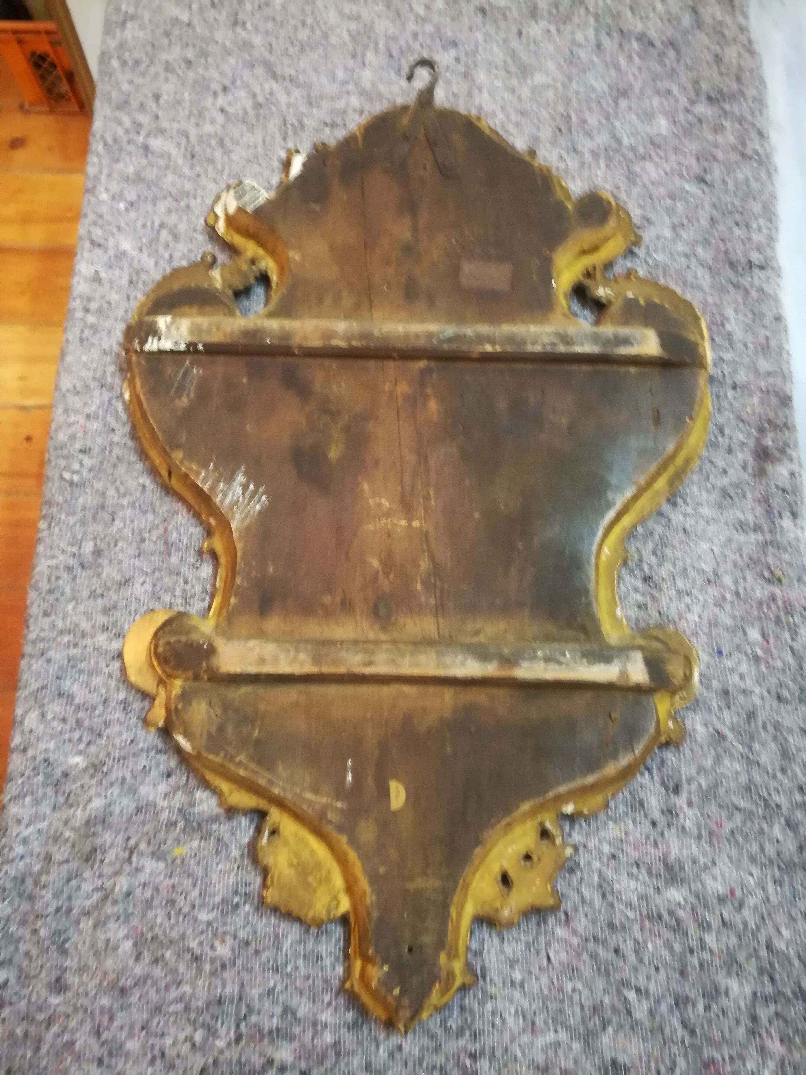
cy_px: 538
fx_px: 807
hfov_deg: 53.1
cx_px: 403
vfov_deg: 67.3
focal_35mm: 26
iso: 800
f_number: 2.2
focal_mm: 3.83
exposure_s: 1/14.3
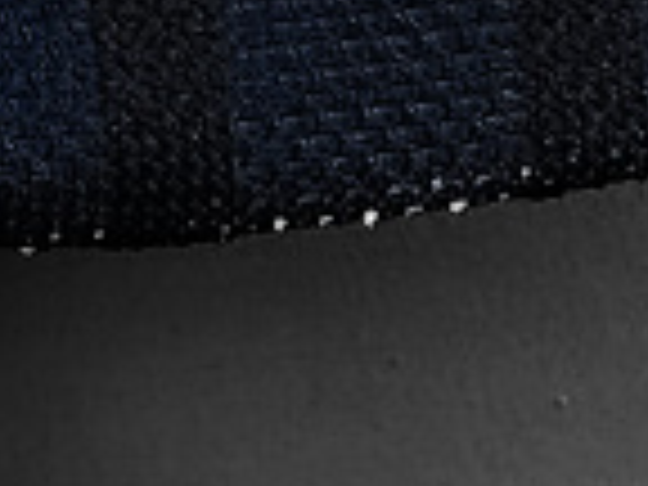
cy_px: -328
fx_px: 5466
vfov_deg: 5.0
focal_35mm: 292
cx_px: 1004
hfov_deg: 6.7
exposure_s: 1/100
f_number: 1.8
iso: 160
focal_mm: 5.58
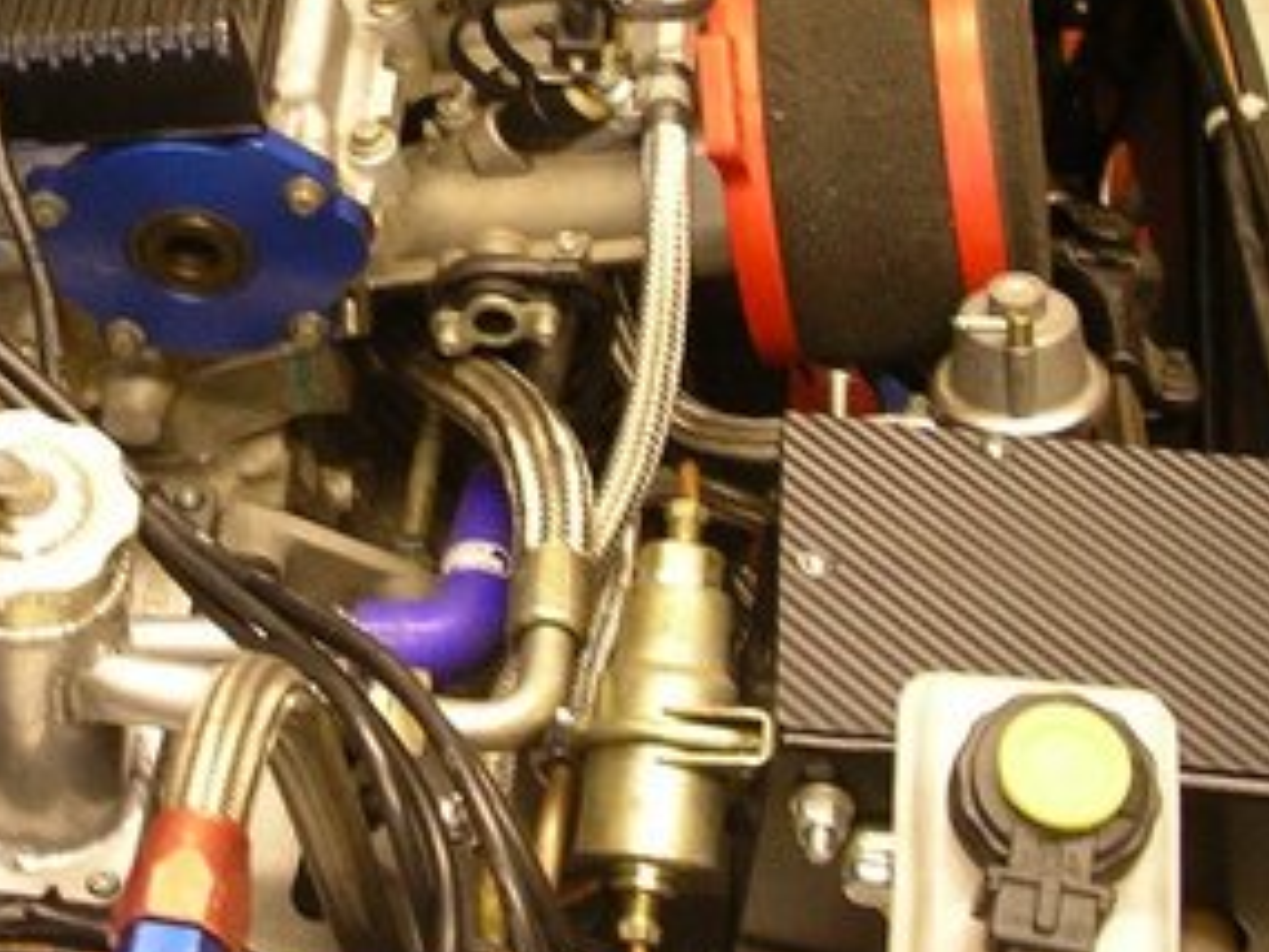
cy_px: 227
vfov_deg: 17.7
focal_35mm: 83
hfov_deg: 23.0
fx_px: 3044
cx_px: 165
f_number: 2.8
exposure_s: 1/13
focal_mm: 7.8
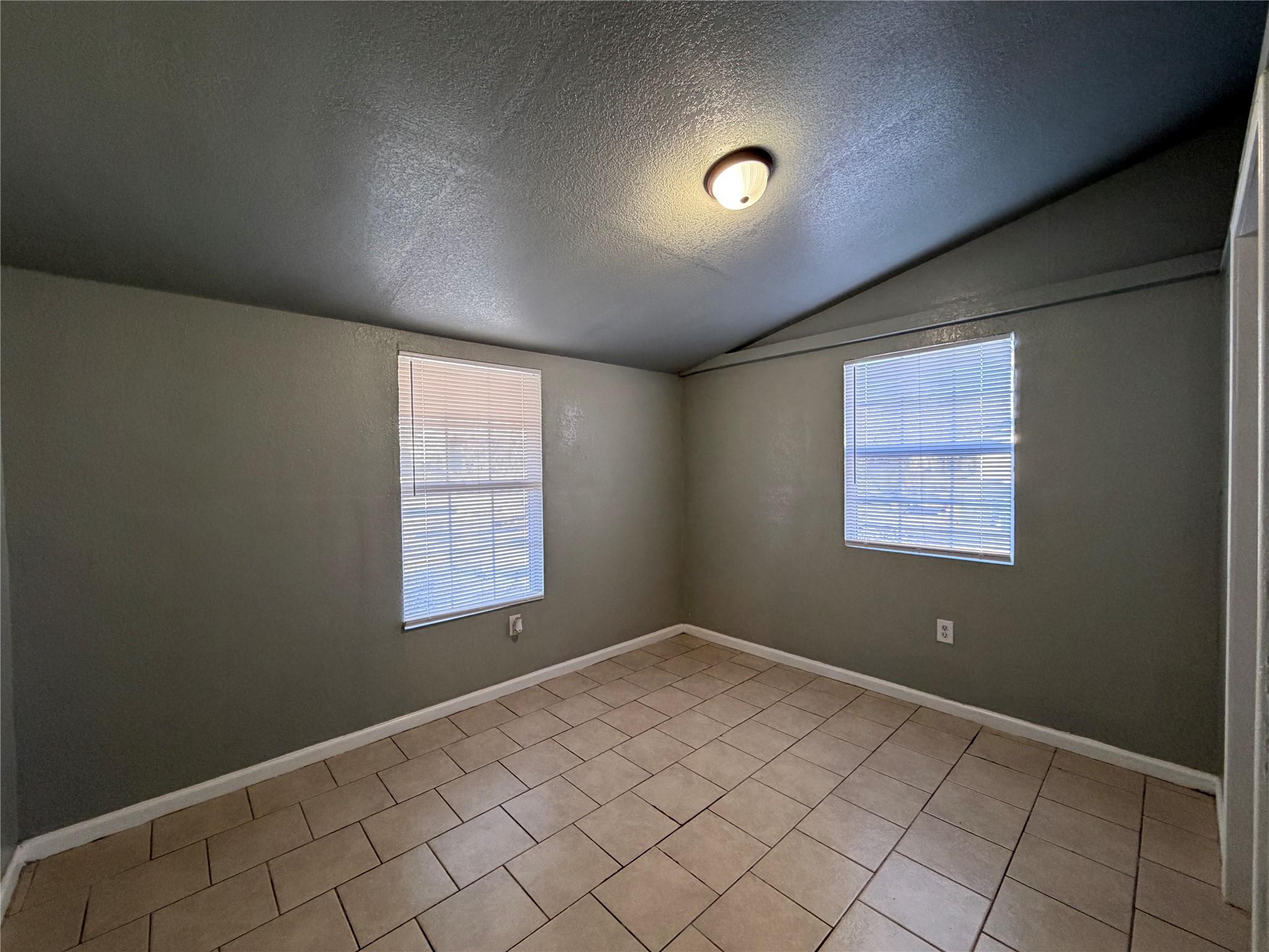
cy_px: 476
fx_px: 513
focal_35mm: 14
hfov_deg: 102.1
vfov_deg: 85.7
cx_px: 634
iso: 320
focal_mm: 2.22
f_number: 2.2
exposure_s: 1/60
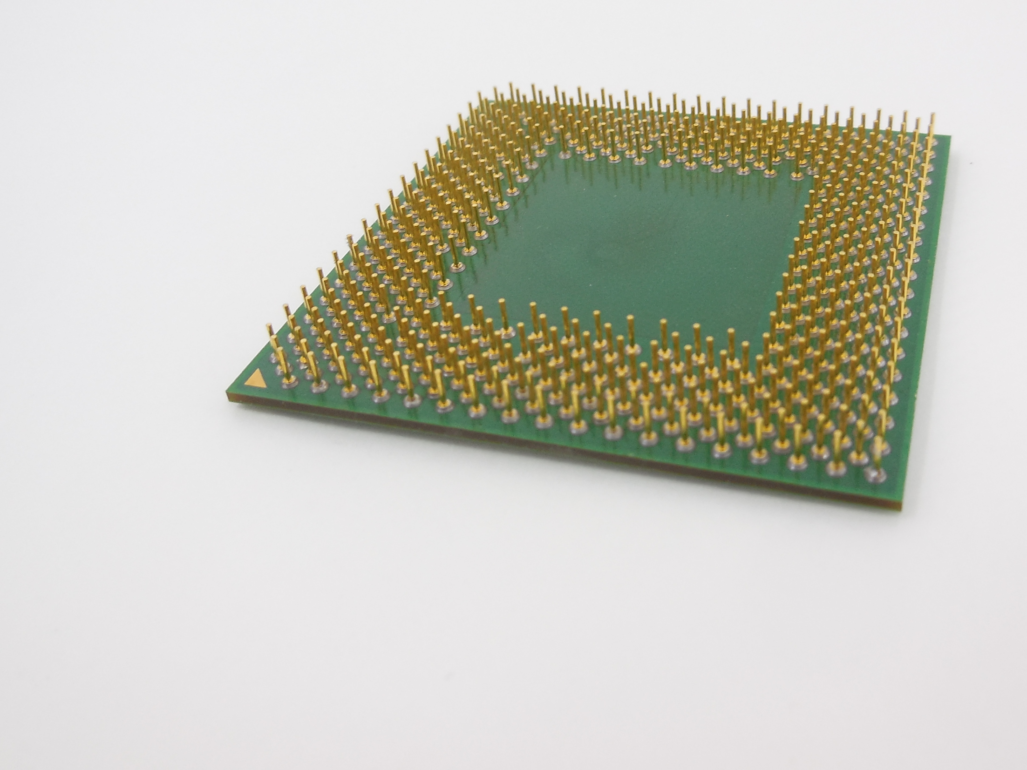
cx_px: 641
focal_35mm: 37
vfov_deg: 38.1
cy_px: 243
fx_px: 1098
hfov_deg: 49.7
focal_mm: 4.5
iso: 125
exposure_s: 1/50
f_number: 3.1
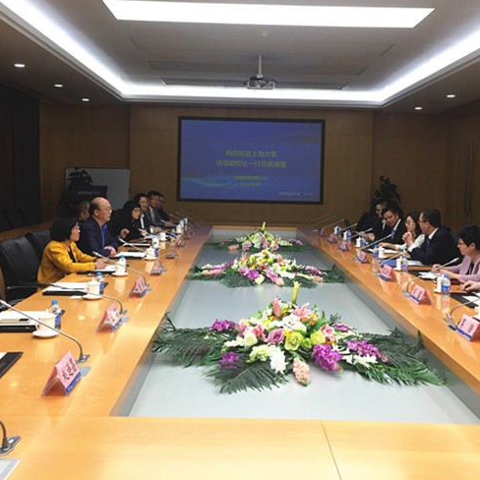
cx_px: 247
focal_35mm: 41
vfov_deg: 40.8
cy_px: 196
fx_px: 643
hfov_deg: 40.9
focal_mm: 4.15
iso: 50
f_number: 2.2
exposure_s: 1/100
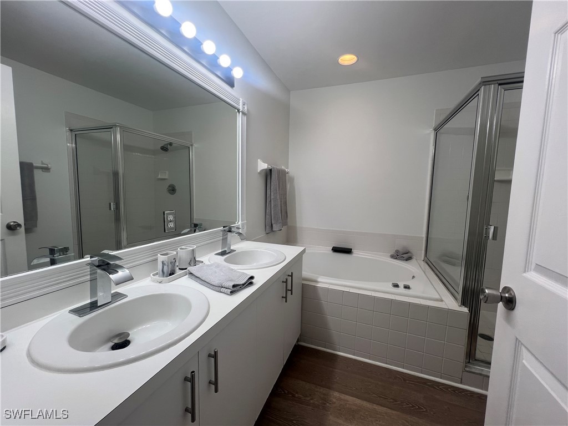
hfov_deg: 106.2
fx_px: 213
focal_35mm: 13
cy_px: 213
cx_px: 284
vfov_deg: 89.9
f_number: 1.8
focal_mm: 1.57
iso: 50
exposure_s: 1/120
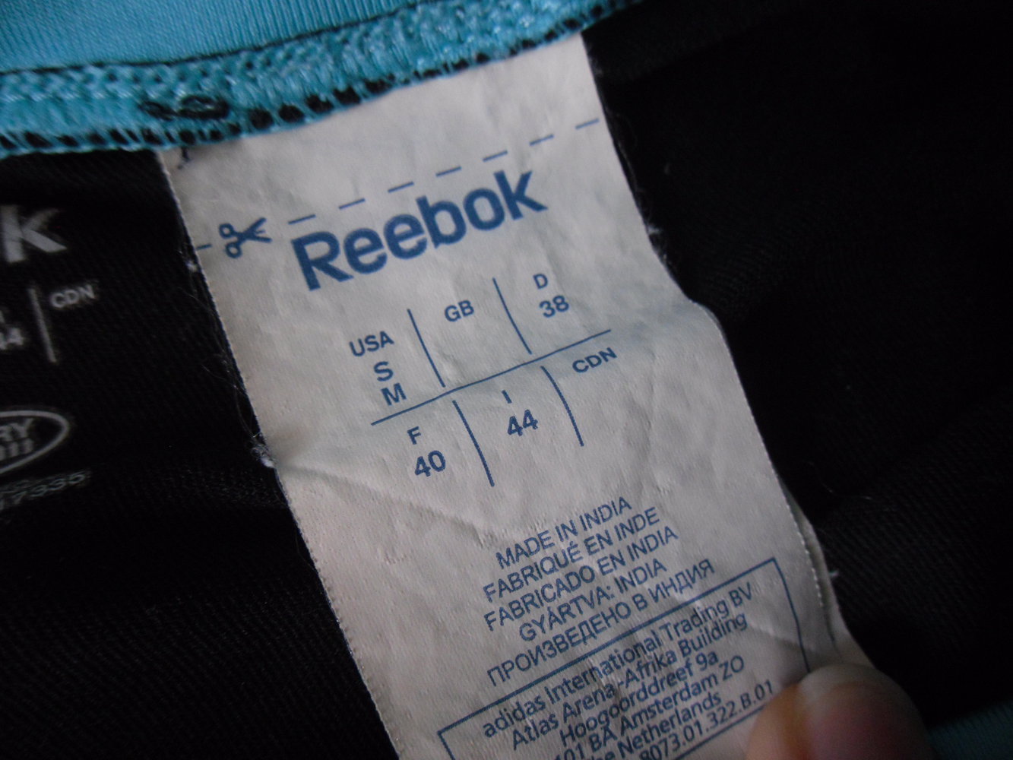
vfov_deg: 32.2
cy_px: 380
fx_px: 1317
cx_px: 506
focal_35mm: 45
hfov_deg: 42.1
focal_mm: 6.3
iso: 400
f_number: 3.5
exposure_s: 1/34
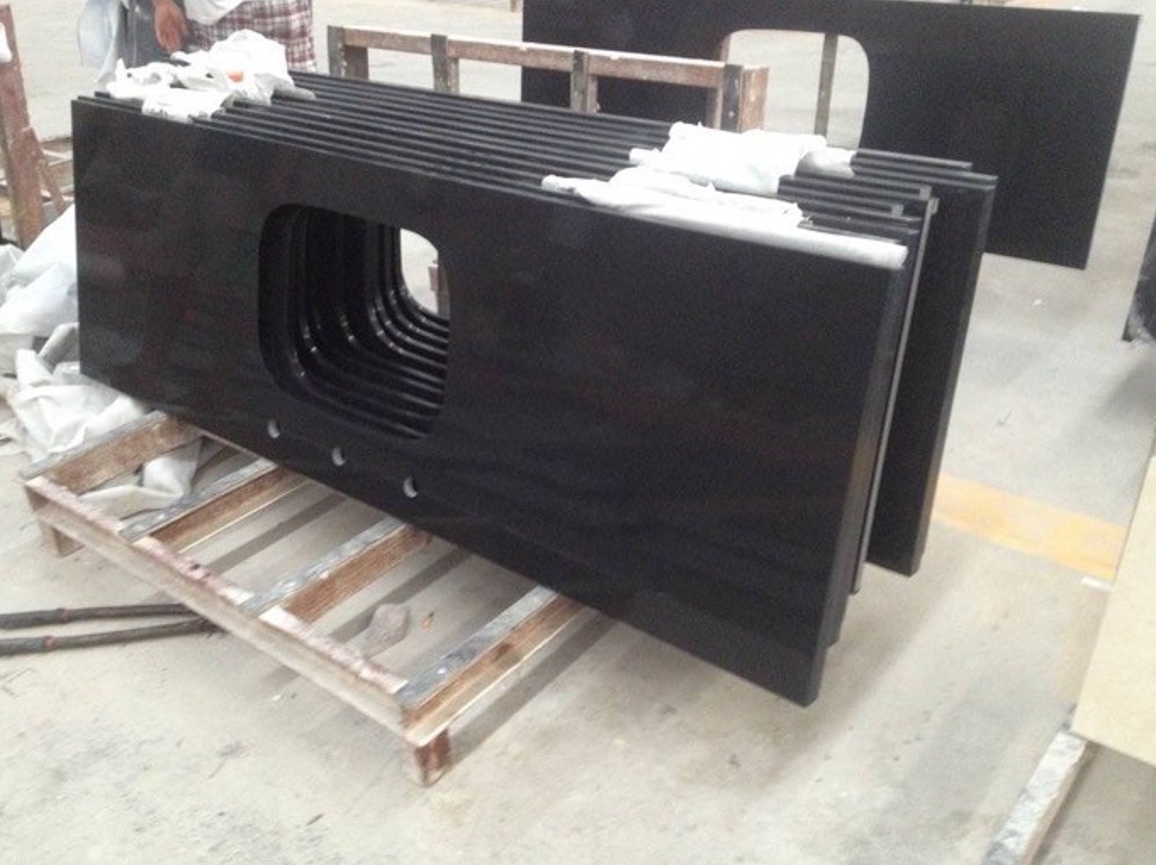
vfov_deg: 39.6
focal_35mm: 36
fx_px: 1202
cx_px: 575
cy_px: 432
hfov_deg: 51.4
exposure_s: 1/15
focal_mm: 4.28
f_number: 2.4
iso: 320
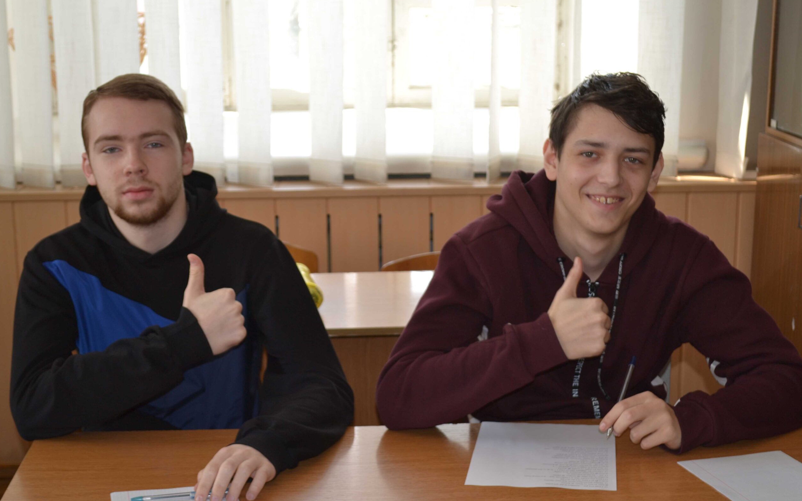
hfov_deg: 33.0
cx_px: 398
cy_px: 261
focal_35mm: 62
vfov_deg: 21.0
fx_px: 1355
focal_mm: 40
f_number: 5.3
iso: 180
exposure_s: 1/30
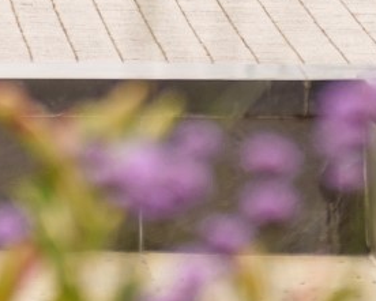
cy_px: -852
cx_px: -241
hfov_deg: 2.7
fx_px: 7948
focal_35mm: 714
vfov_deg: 2.1
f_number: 2.8
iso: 200
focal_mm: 82
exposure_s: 1/1250
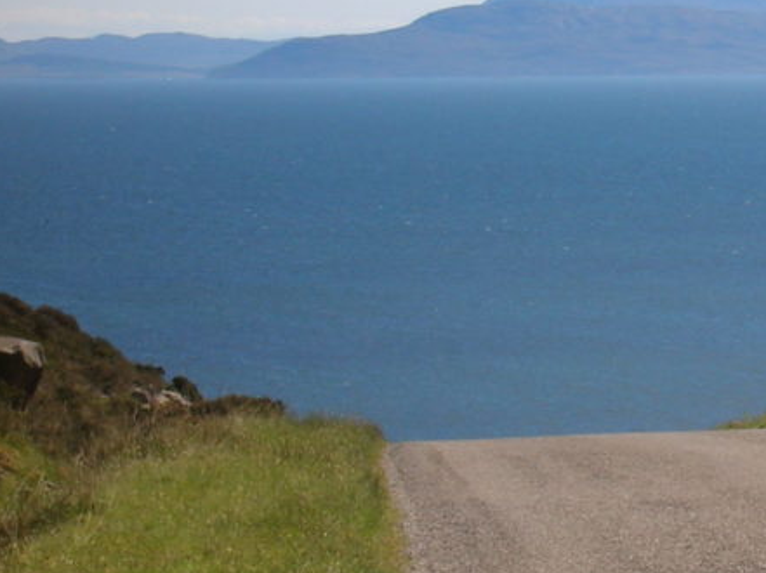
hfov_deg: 8.3
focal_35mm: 237
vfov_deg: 6.3
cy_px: 243
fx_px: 5240
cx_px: 882
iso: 50
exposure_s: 1/151
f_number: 8.2
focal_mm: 17.1
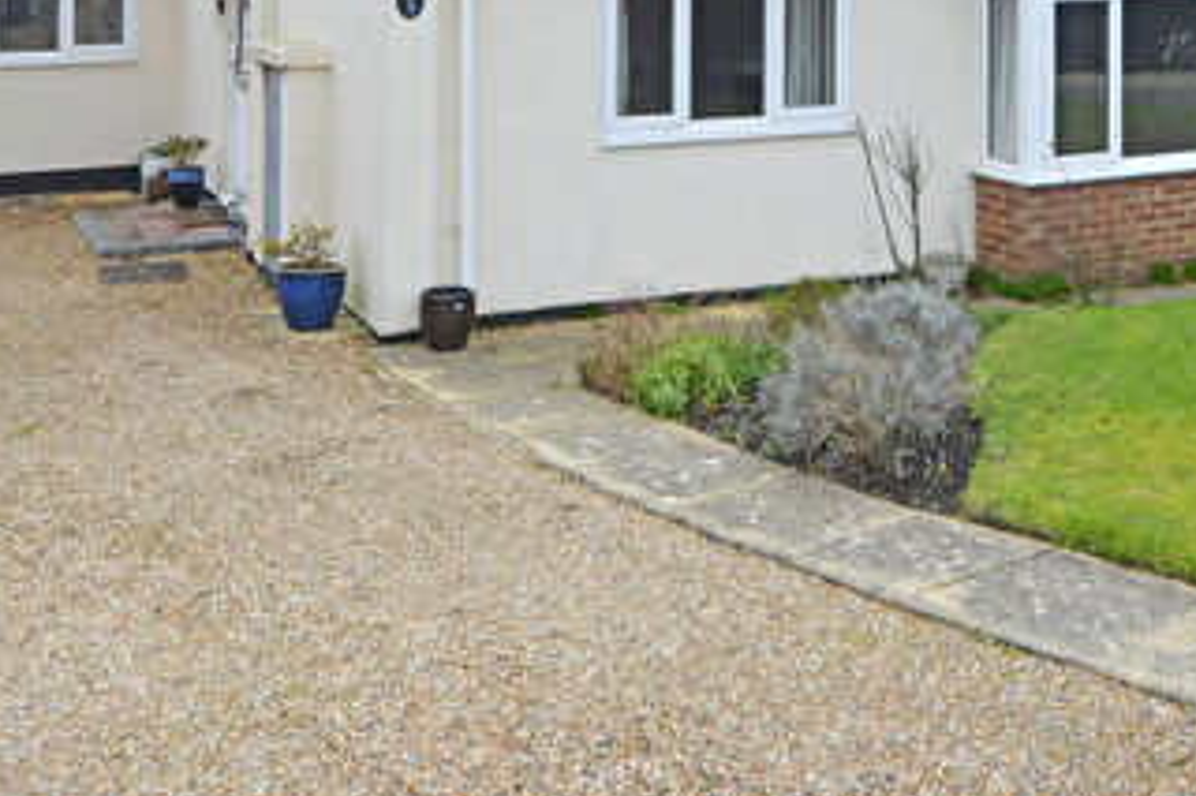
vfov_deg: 27.2
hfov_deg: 42.4
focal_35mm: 46
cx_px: 759
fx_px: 1527
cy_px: -39
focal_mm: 21
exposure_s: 1/40
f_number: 11
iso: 400
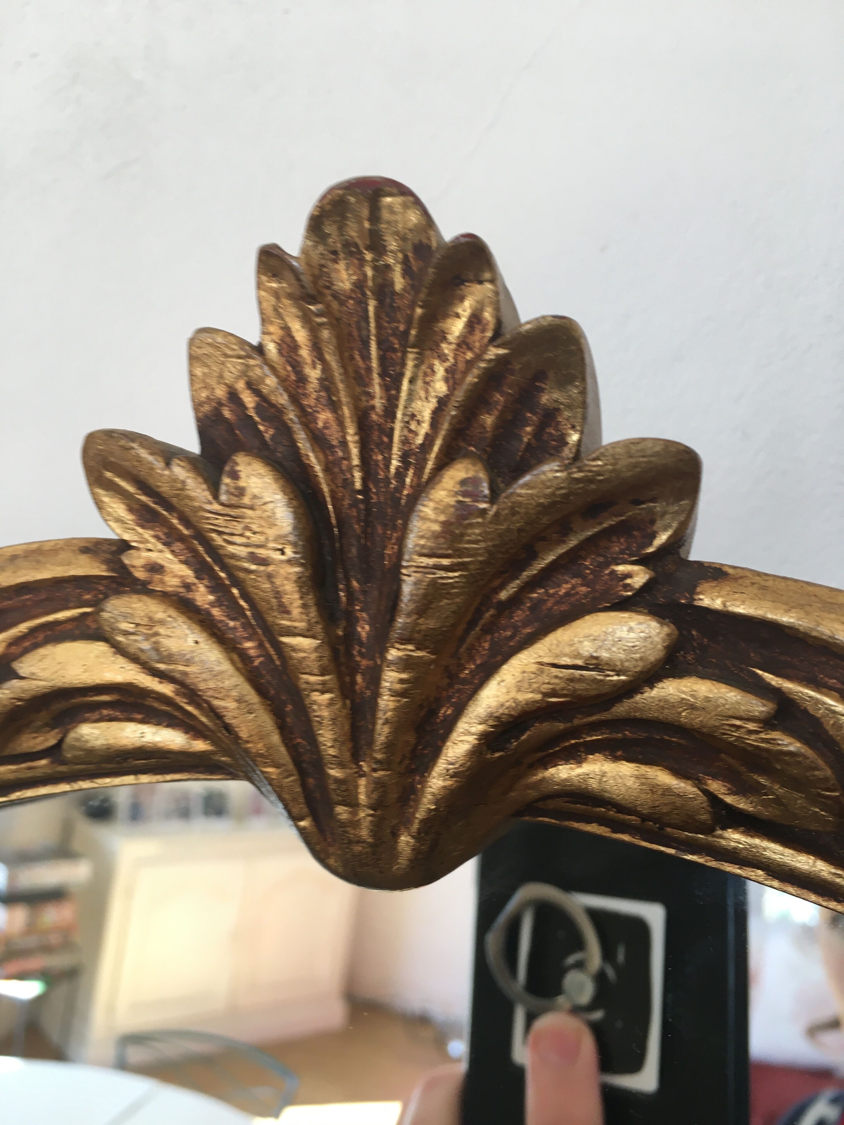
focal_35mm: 29
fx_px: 943
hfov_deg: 48.2
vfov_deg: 61.7
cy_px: 562
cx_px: 422
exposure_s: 1/33
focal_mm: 4.15
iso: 25
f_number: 2.2
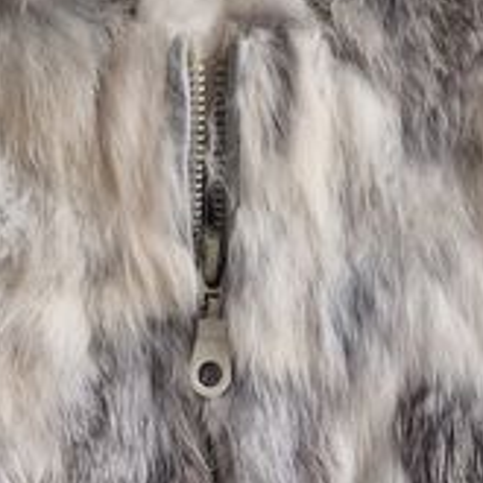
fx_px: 1942
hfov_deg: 14.2
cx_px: 237
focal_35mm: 123
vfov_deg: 13.0
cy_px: 831
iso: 500
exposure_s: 1/50
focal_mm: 6.4
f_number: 1.8
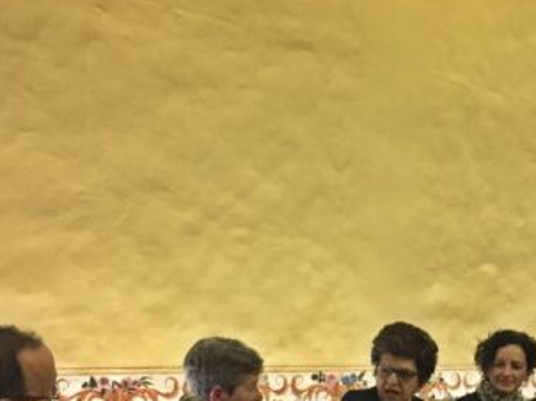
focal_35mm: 50
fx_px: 774
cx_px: 456
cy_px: 328
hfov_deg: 36.4
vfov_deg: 28.4
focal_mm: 4.15
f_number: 2.2
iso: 320
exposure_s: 1/15
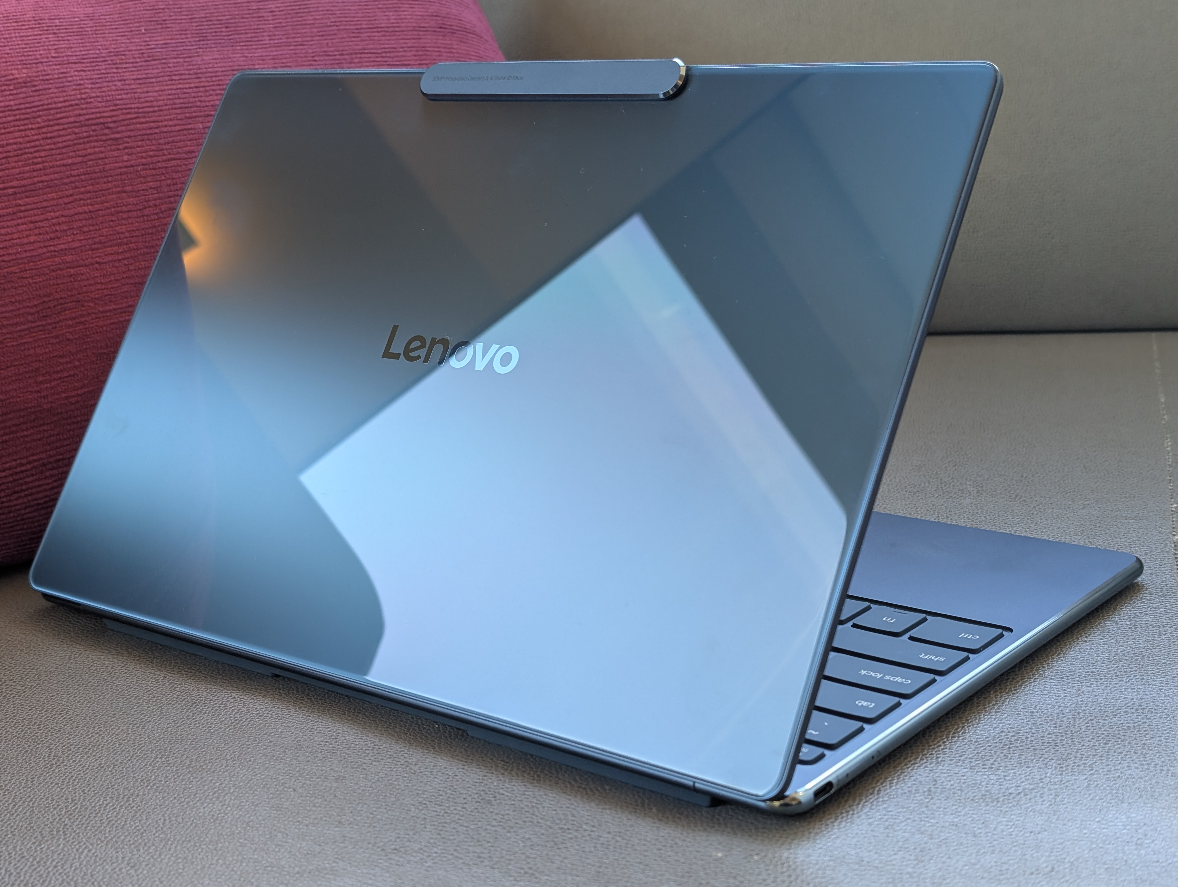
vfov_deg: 29.7
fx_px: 1670
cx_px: 589
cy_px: 444
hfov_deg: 38.9
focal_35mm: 49
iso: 70
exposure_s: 1/24.1
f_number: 1.68
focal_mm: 6.9
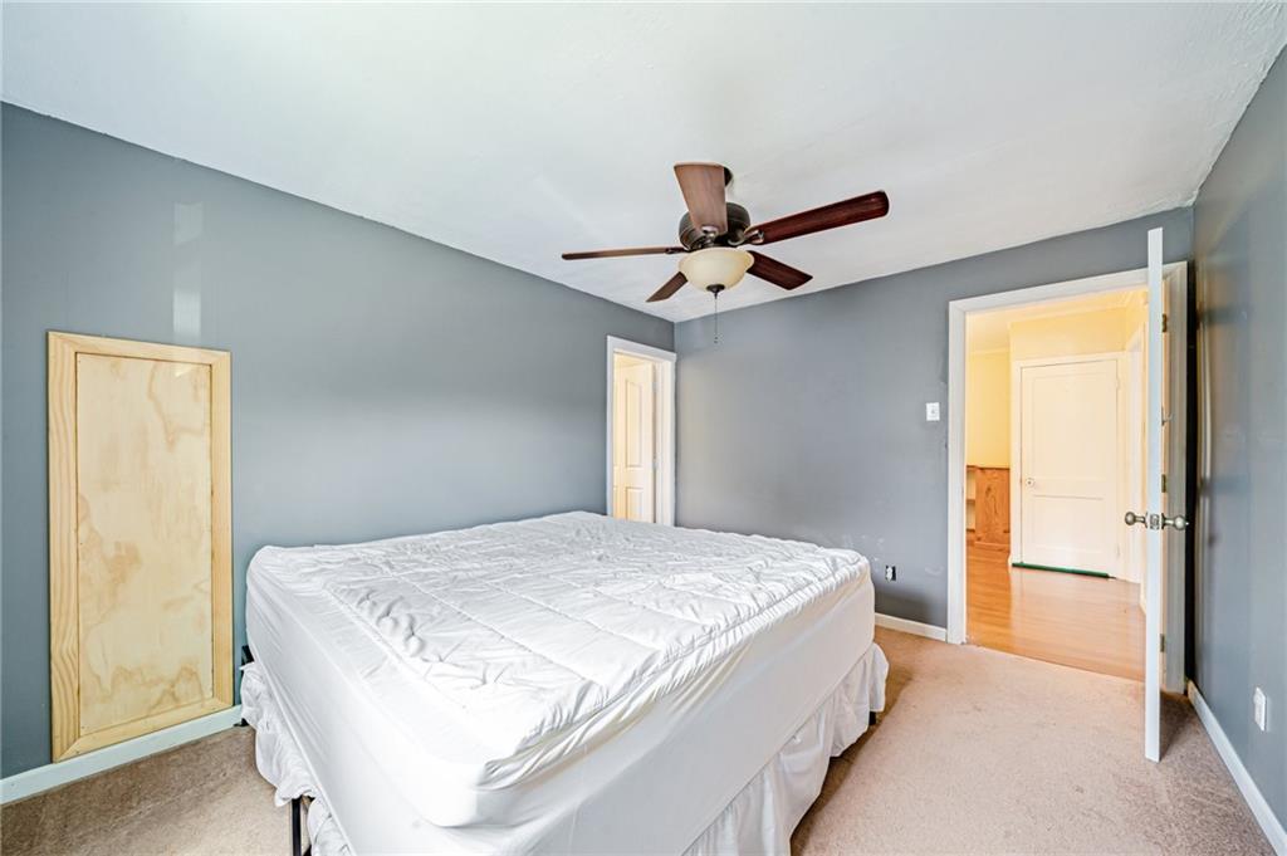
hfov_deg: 112.7
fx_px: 429
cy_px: 428
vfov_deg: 89.9
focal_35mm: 12
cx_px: 644
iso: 50
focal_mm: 12
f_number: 11
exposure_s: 1/15
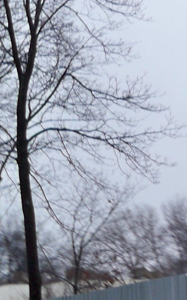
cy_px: 92
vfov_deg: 14.7
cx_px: 492
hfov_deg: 8.3
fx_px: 1159
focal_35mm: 142
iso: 64
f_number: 3.1
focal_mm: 6.3
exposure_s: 1/125
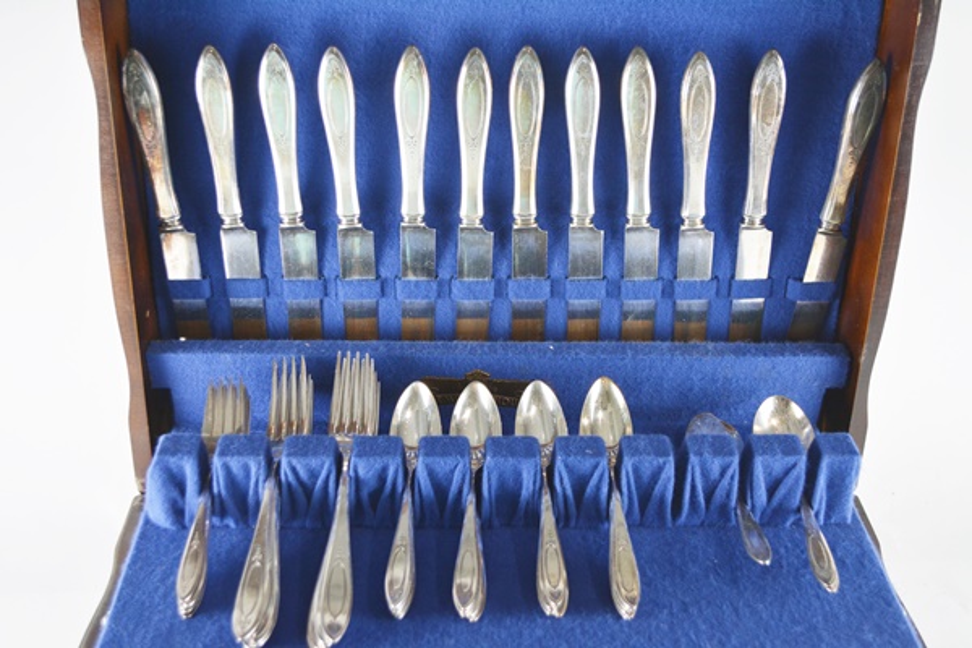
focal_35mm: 44
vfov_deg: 30.8
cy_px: 324
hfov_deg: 45.0
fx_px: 1174
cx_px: 486
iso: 400
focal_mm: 29
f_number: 5
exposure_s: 1/100
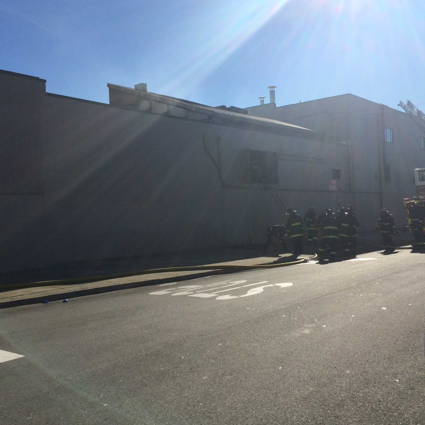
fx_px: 486
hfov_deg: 47.2
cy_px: 209
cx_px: 203
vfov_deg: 47.2
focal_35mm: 35
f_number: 2.2
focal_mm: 4.15
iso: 32
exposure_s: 1/4566
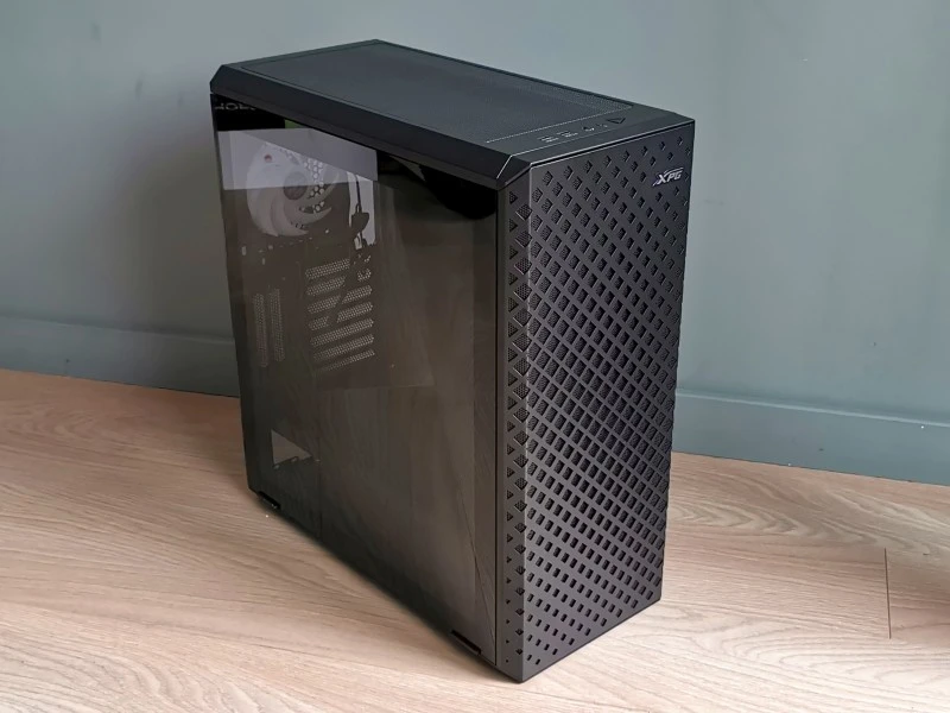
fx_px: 1235
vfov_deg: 32.2
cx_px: 475
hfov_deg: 42.1
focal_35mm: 45
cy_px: 356
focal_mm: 5.56
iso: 320
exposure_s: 1/120
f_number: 1.6
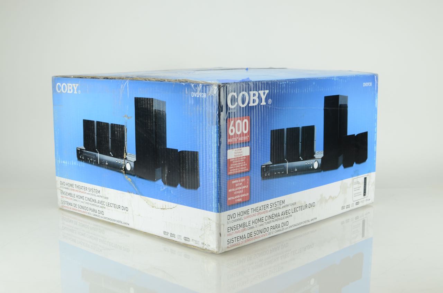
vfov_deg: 25.6
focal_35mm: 52
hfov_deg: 37.9
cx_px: 222
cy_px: 146
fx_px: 645
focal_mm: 35
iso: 640
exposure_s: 1/100
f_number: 6.3
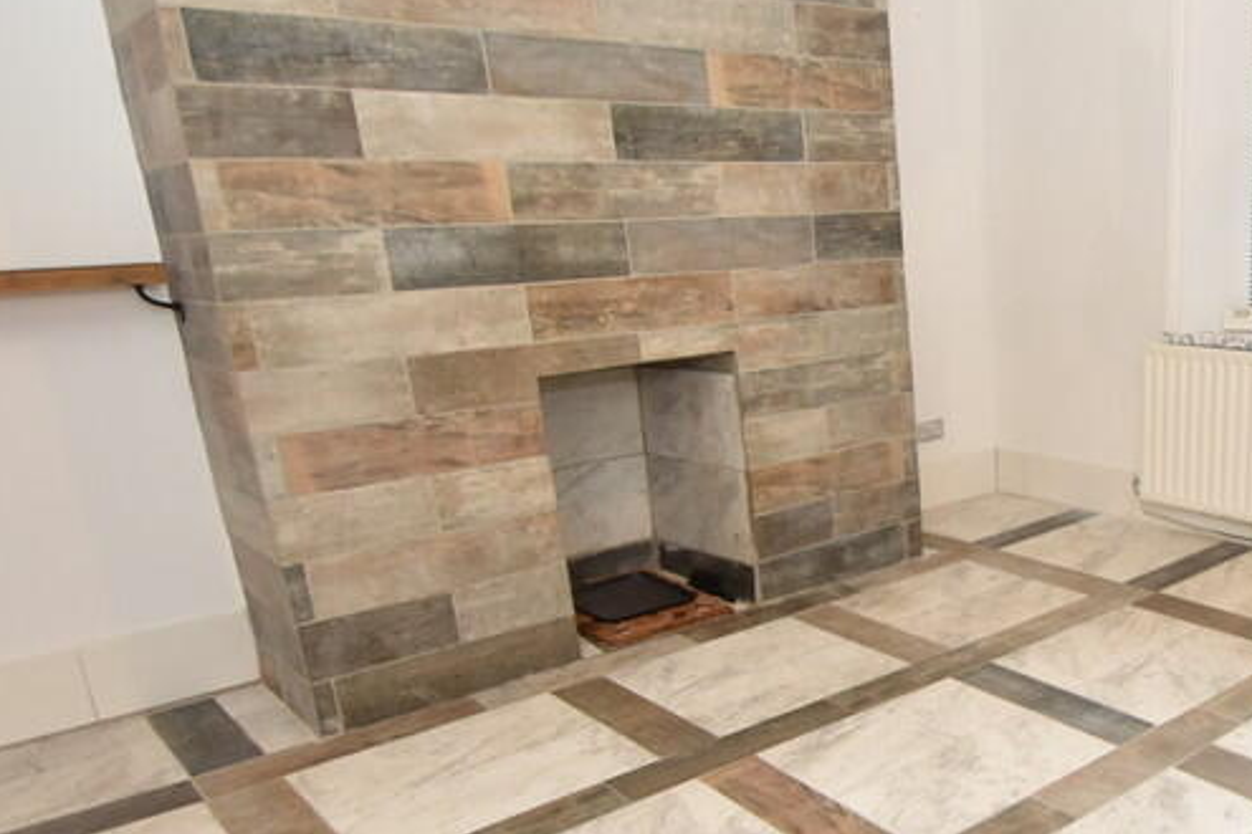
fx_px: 1078
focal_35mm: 31
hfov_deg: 54.1
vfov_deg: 42.0
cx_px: 1083
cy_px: 527
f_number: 4
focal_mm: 10
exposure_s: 1/80
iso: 800
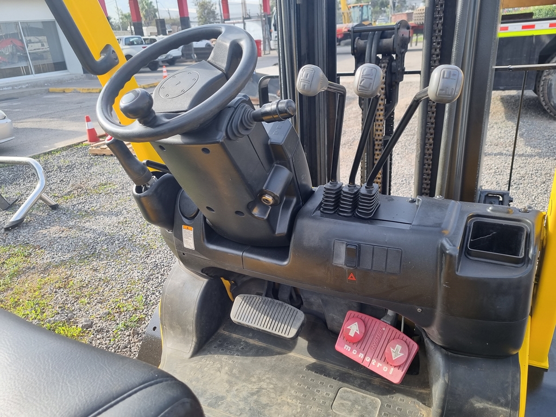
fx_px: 418
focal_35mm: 26
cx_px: 278
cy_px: 208
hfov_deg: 67.3
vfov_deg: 53.1
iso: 50
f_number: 1.8
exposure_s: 1/351
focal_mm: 5.4
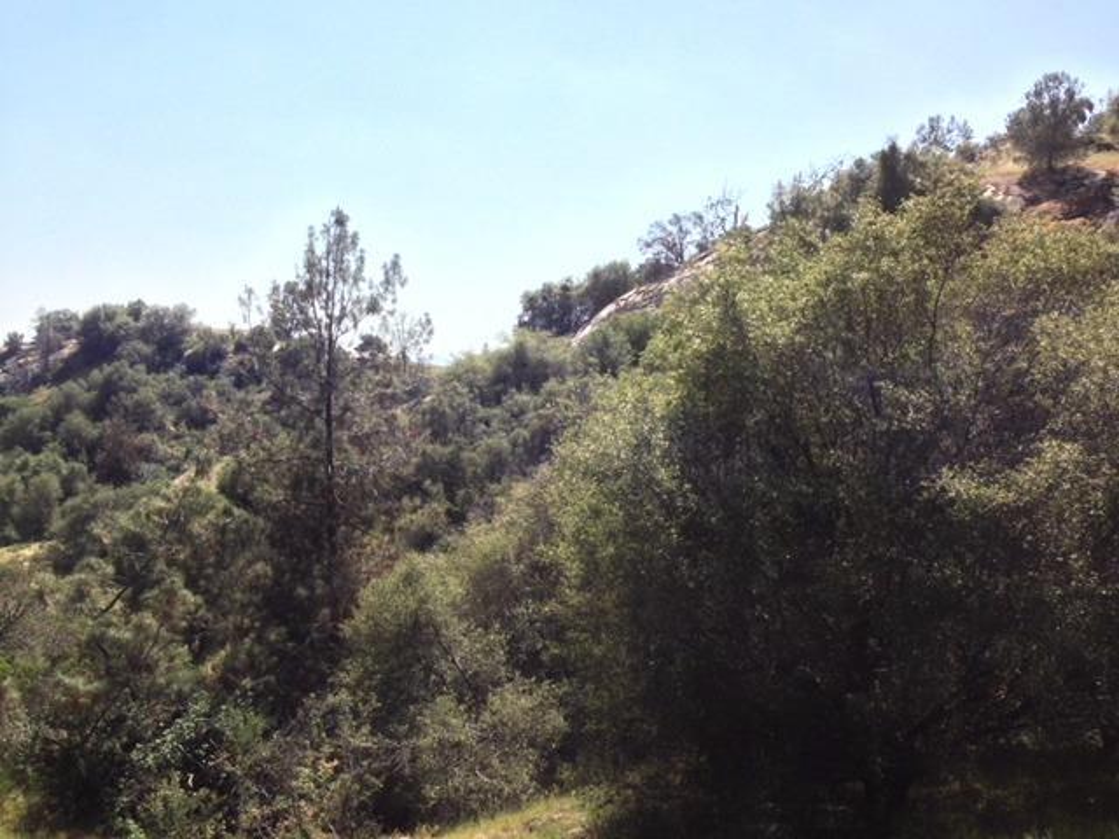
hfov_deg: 55.4
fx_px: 1067
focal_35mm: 33
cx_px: 560
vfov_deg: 42.9
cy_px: 420
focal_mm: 4.13
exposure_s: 1/2710
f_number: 2.4
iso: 50
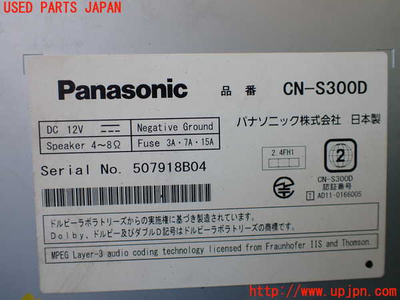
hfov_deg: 60.0
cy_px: 150
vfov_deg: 46.8
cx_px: 200
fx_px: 347
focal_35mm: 30
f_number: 2.3
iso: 160
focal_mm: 5.4
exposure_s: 1/125
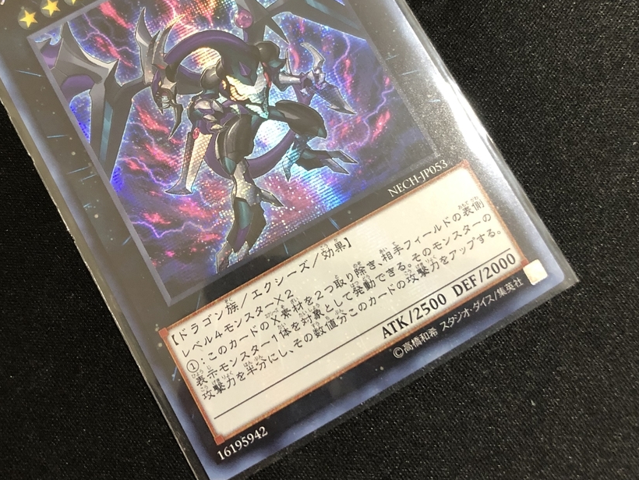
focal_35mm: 41
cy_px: 155
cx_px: 236
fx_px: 757
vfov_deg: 34.8
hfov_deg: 45.4
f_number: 1.8
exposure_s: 1/13
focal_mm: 3.99
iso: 100
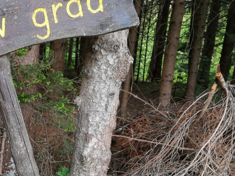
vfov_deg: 25.8
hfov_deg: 32.2
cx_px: 13
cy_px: 131
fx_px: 380
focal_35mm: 56
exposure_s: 1/100
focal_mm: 3.95
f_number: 1.8
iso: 64
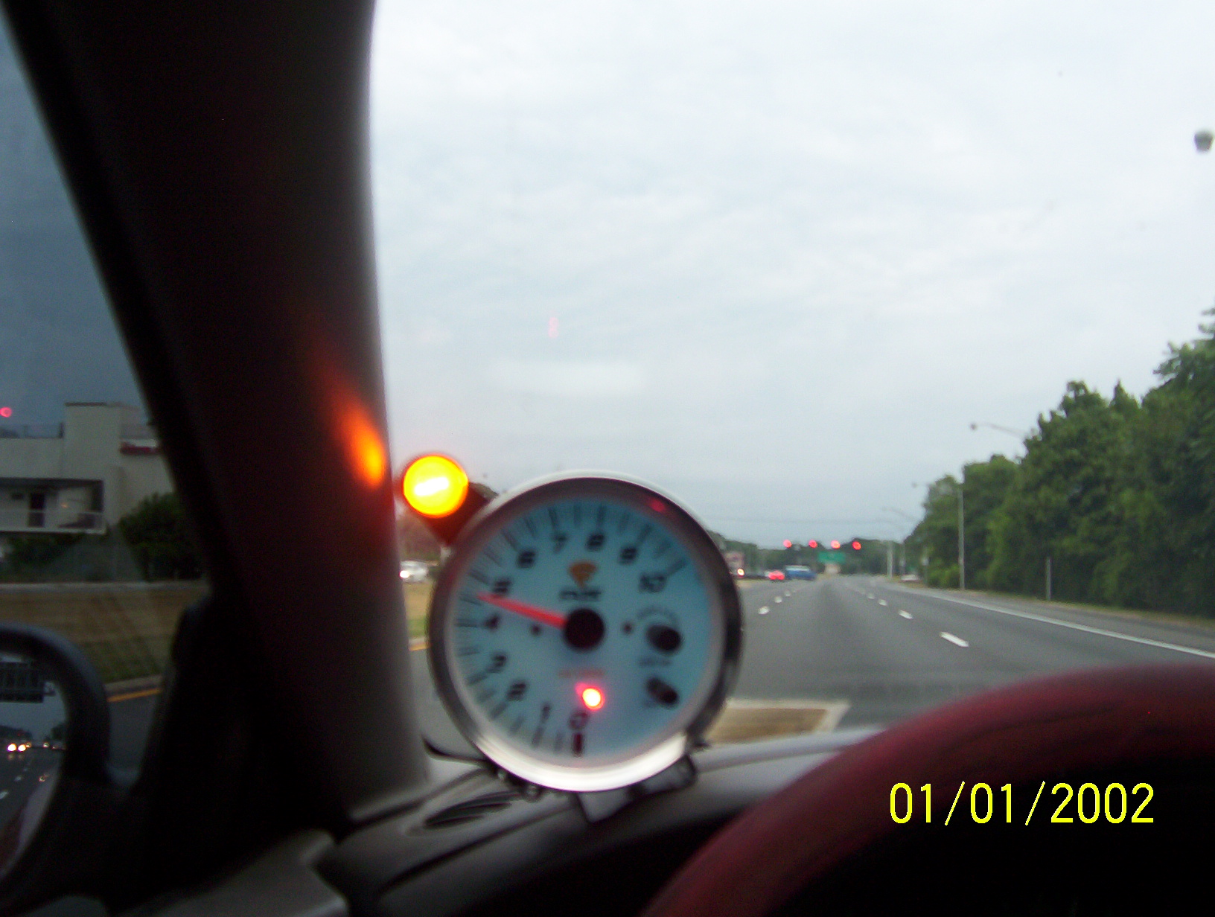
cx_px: 608
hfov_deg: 51.2
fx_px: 1267
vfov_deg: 39.8
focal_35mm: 36
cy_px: 458
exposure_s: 1/95.8
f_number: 2.76
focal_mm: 5.54
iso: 100
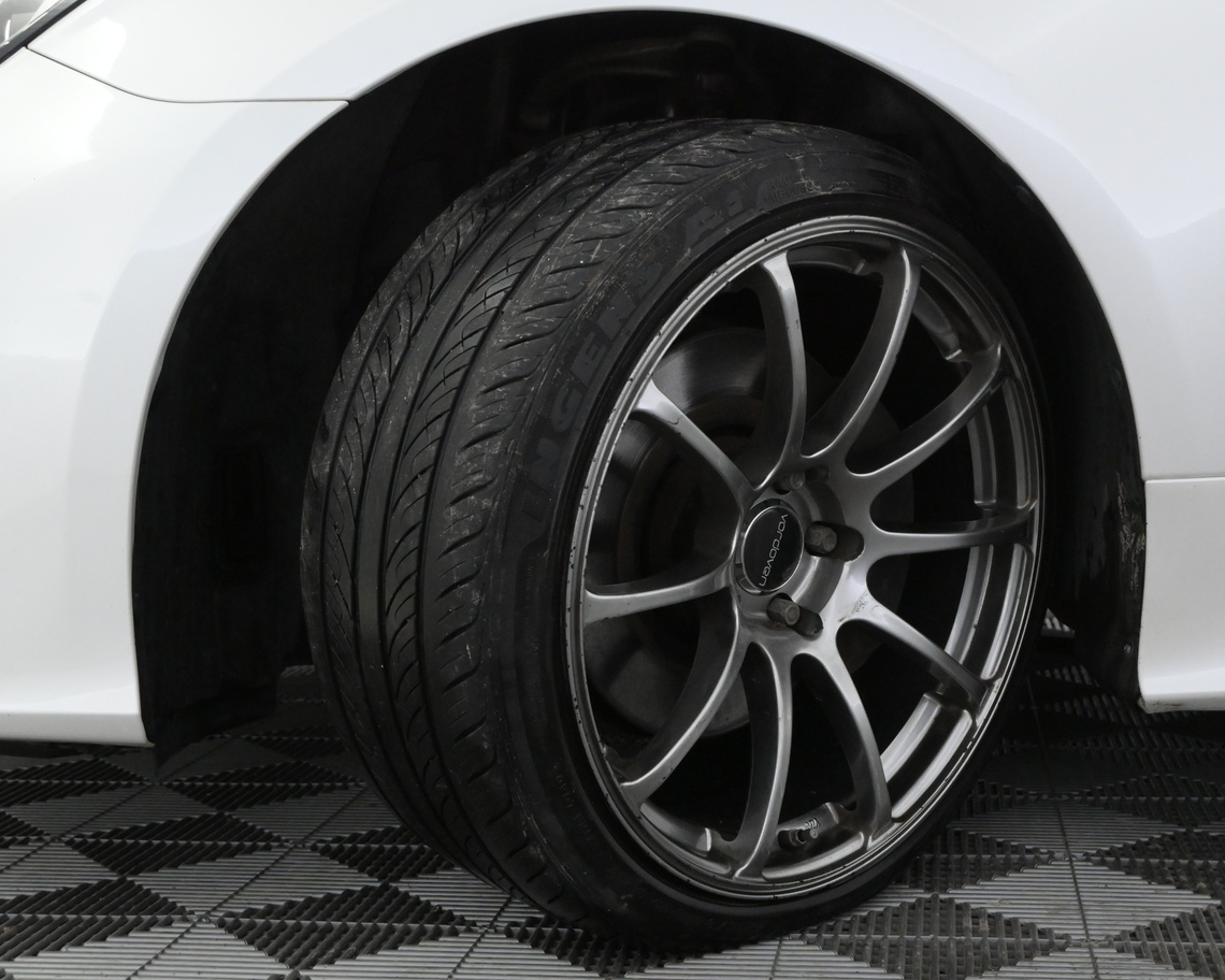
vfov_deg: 29.1
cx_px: 720
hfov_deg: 35.9
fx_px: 1885
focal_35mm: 52
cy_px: 505
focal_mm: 26
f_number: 5.6
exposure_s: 1/125
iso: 2500
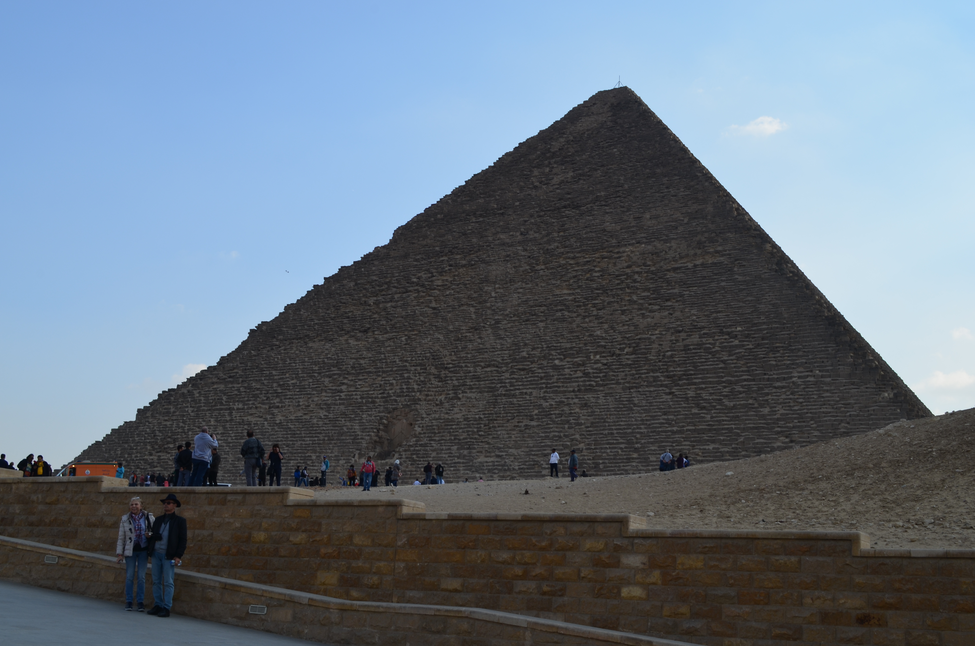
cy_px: 323
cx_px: 488
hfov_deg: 46.5
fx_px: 1135
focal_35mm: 42
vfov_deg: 31.8
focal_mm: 28
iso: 110
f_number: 11
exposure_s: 1/125
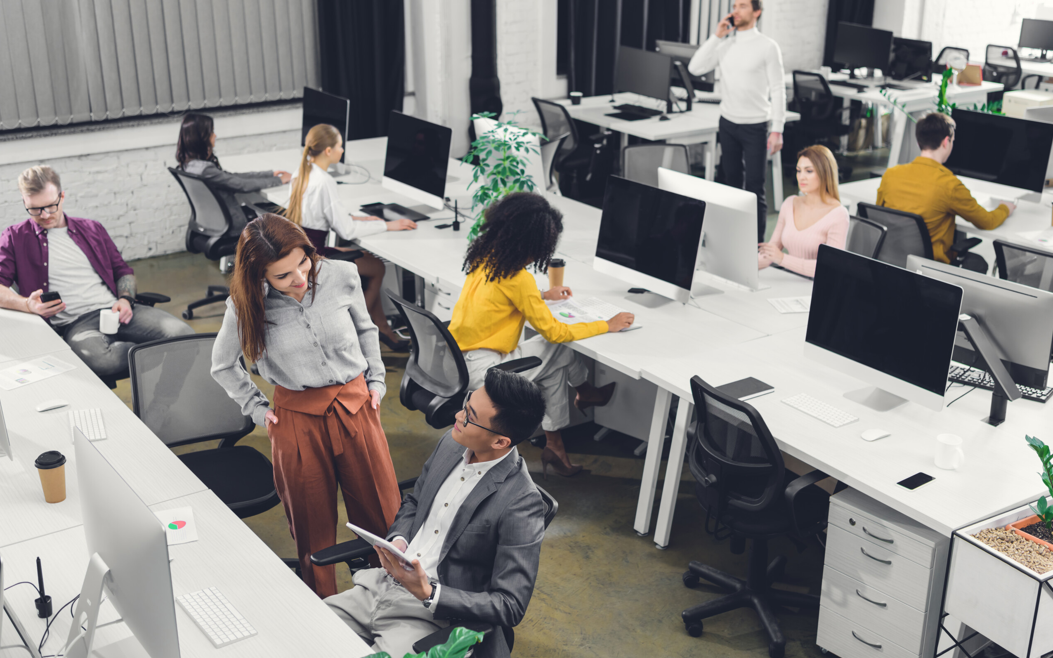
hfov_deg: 44.4
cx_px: 526
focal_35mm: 45
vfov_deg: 28.6
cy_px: 341
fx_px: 1291
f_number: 3.2
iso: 80
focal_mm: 44
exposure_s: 1/200
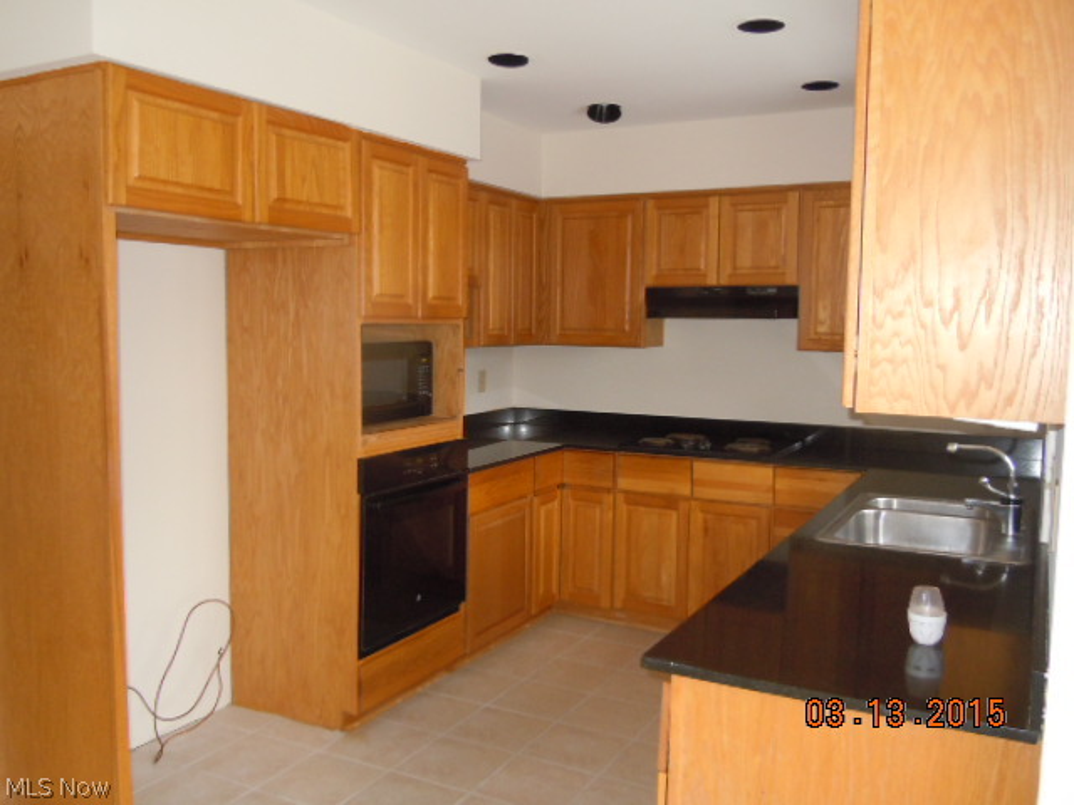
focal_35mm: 30
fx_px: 931
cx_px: 537
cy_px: 402
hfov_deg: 60.0
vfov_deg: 46.8
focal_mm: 5.4
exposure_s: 1/30
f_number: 3.5
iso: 320
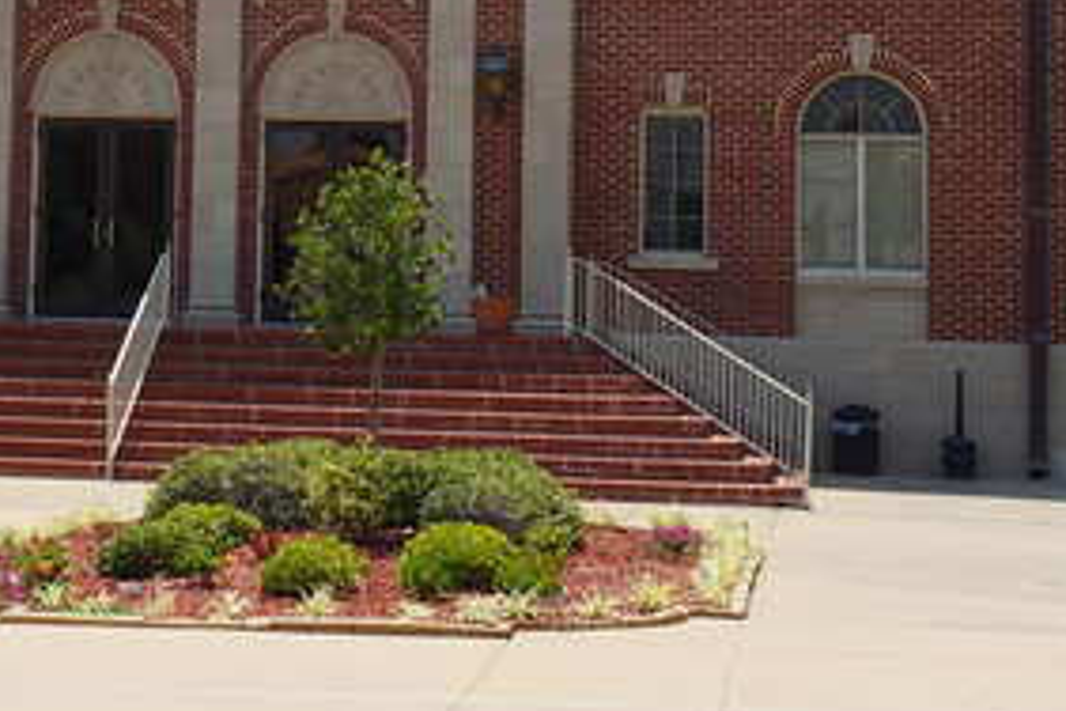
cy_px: -79
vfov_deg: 13.7
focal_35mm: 98
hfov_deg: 20.6
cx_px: 265
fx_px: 2902
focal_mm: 24
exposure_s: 1/125
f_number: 11
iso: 100
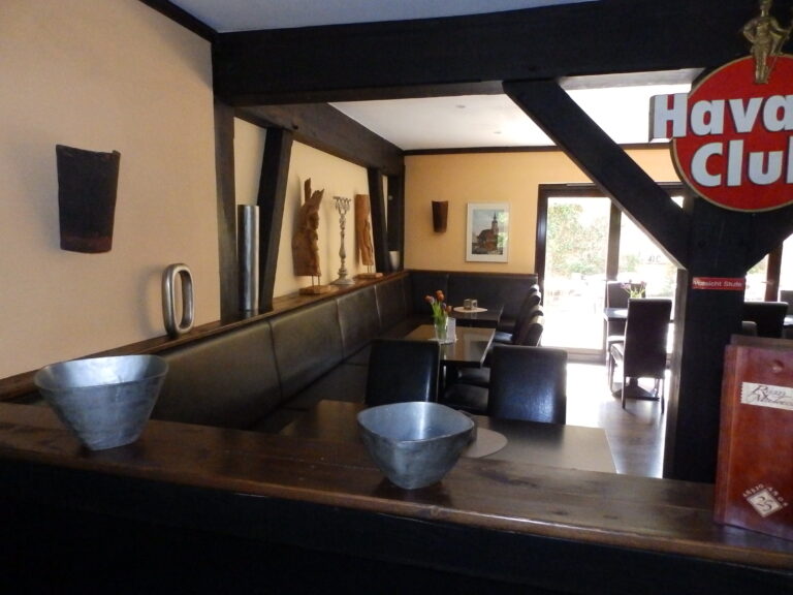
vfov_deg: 61.1
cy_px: 298
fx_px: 504
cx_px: 396
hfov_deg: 76.4
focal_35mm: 22
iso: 1600
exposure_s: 1/160
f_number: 3.4
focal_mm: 4
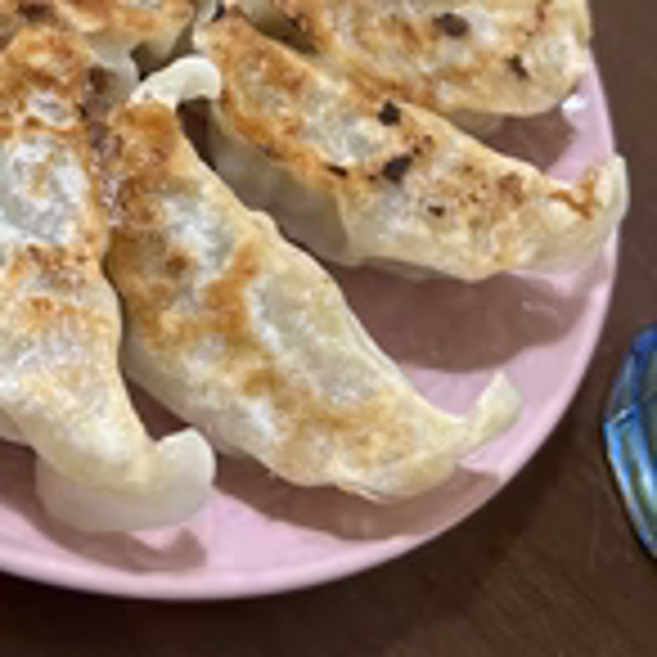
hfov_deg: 26.5
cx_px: 81
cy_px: 27
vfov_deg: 26.1
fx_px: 1353
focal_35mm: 63
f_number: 1.5
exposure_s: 1/60
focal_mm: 5.7
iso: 250
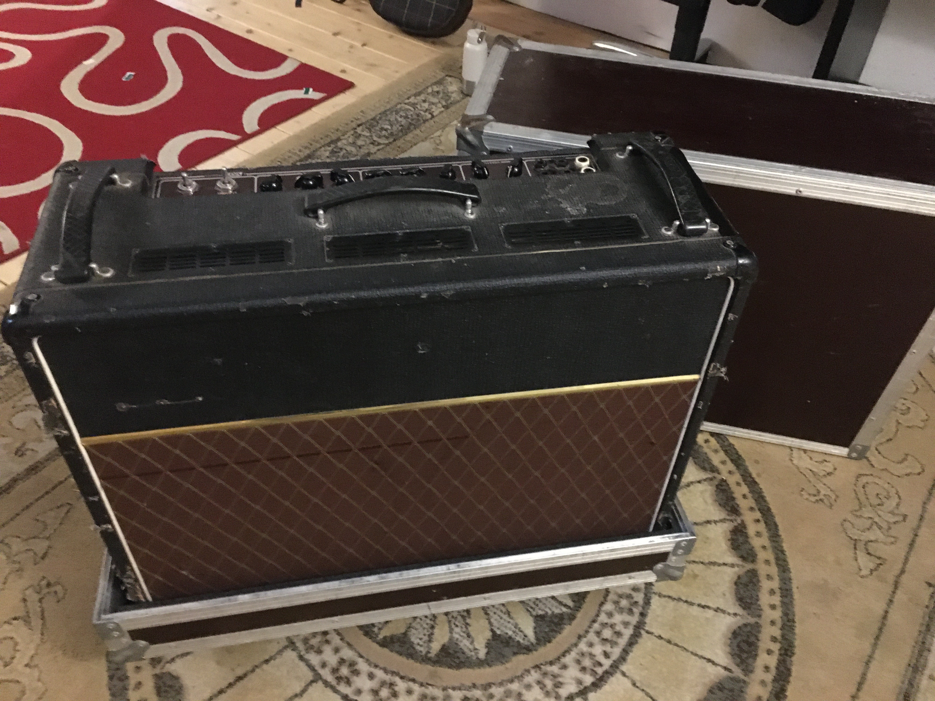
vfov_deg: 48.2
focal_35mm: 29
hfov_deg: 61.7
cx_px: 468
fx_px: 783
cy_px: 350
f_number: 2.2
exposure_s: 1/17
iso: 1000
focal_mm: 4.15
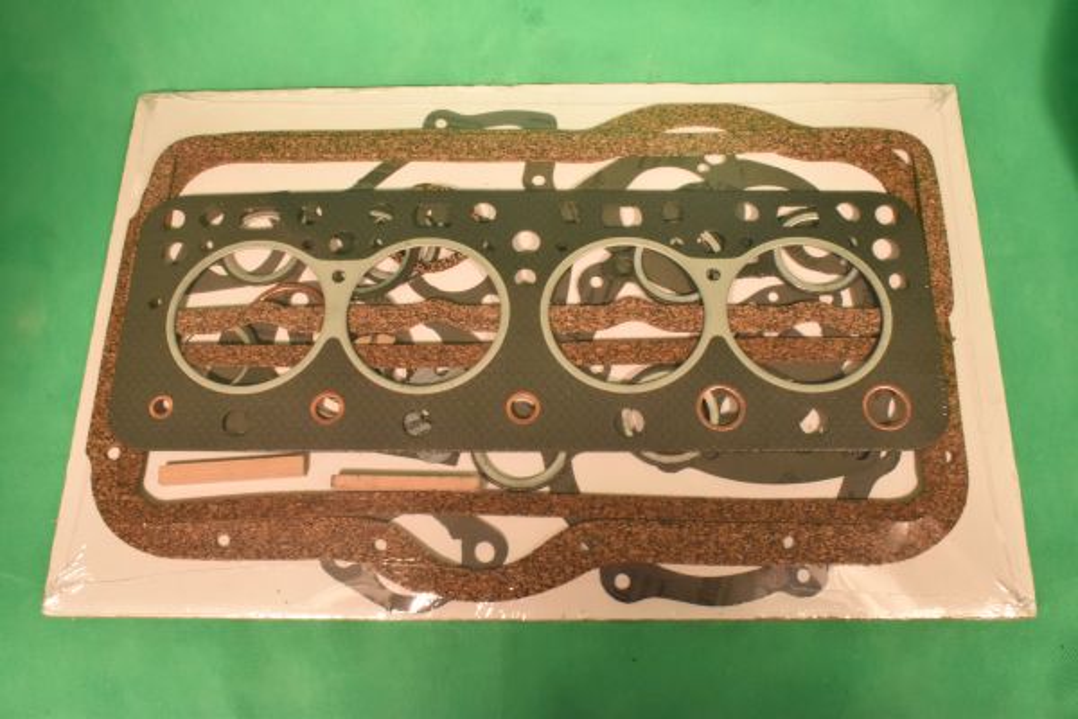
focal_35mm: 36
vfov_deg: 36.9
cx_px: 539
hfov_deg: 53.1
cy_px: 360
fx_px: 1078
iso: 4000
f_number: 25
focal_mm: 24
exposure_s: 1/60
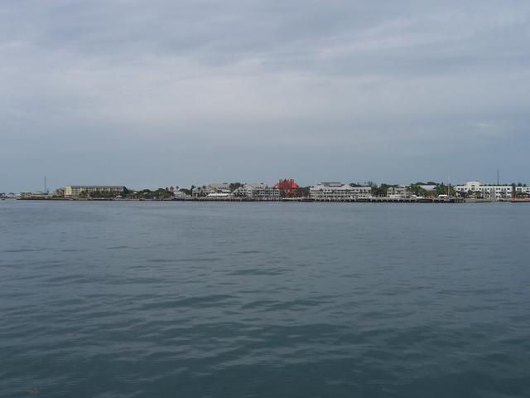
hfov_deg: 51.4
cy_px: 199
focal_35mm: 36
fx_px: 551
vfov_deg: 39.7
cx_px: 265
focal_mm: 6
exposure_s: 1/750
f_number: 4.8
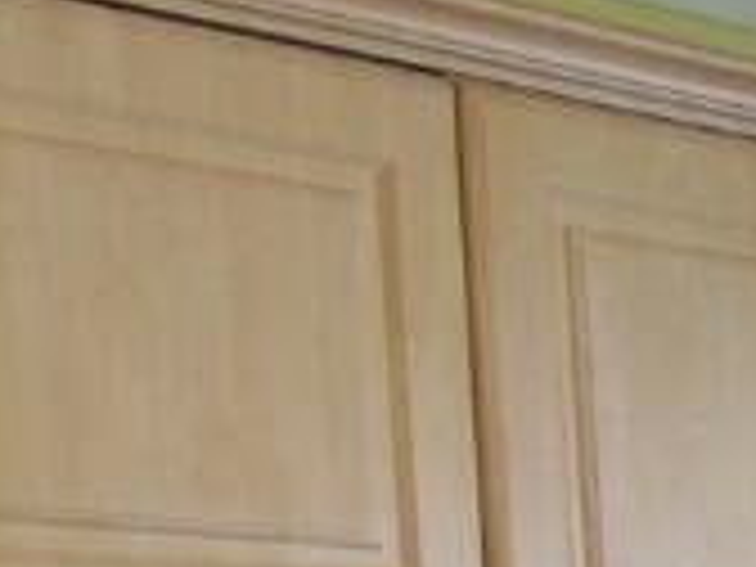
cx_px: 1426
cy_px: 1557
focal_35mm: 152
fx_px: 3320
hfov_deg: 11.8
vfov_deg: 8.5
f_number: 3.4
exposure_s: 1/30
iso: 100
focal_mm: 4.4
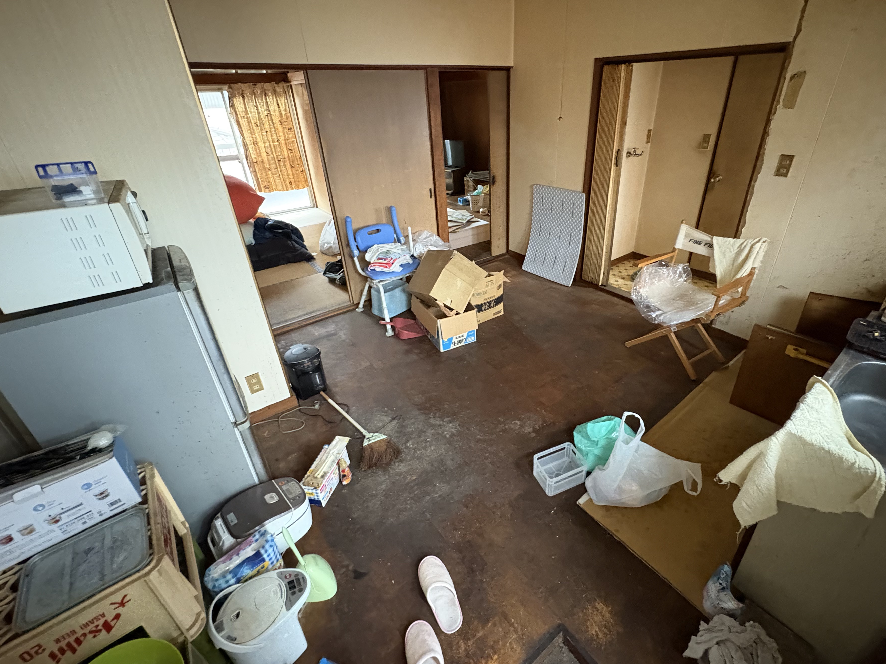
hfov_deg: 94.3
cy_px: 303
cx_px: 480
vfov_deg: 77.9
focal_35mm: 16
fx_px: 410
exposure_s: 1/33
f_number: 2.2
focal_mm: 2.22
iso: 1000
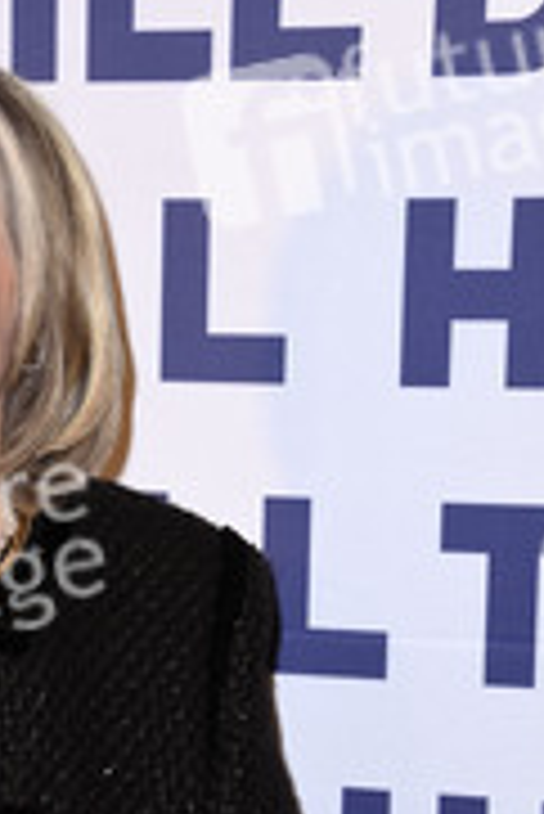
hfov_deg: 7.6
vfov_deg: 11.2
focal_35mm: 181
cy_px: 796
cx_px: 4
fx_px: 4095
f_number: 5.6
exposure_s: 1/250
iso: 500
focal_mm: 82
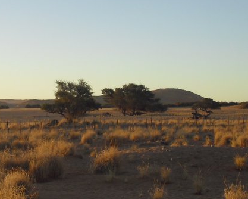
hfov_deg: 21.0
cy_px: 100
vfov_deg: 16.9
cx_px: 87
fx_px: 668
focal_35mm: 91
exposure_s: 1/60
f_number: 8
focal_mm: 6.2
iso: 100
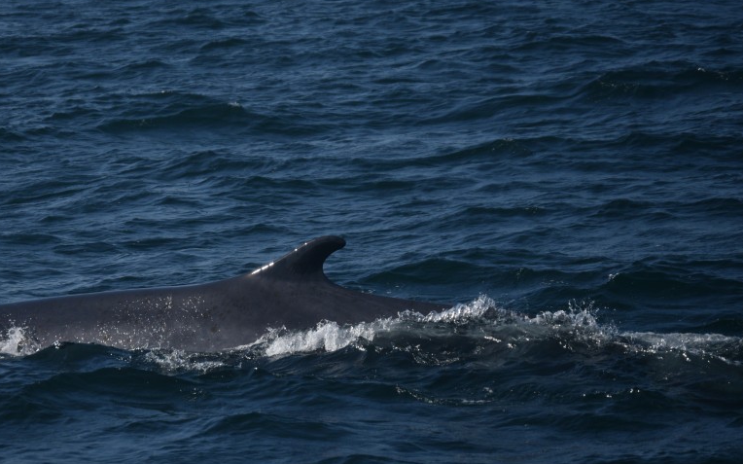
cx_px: 225
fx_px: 7221
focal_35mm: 357
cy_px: 243
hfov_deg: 5.9
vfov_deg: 3.7
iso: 200
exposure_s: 1/4000
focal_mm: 165
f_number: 5.3
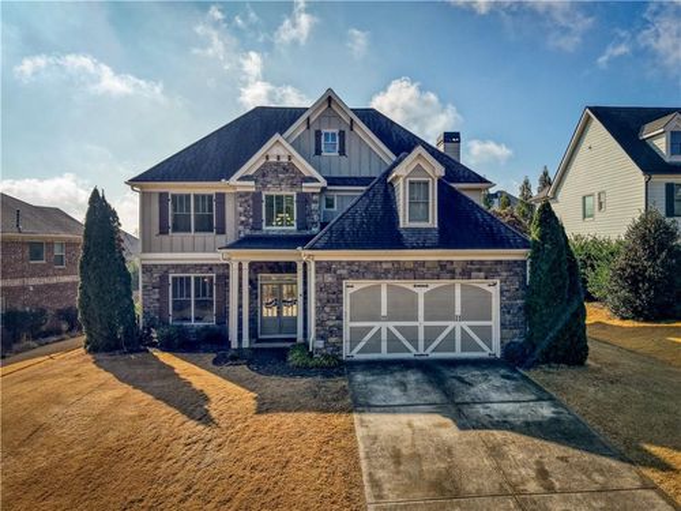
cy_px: 256
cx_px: 340
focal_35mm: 24
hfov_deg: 71.6
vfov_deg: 56.8
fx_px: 472
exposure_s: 1/8000
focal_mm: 8.67
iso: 210
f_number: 1.8
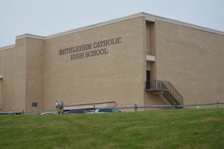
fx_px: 513
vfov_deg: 16.5
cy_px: 74
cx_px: 112
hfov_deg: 24.6
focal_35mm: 82
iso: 400
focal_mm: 55
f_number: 5.6
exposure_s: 1/800
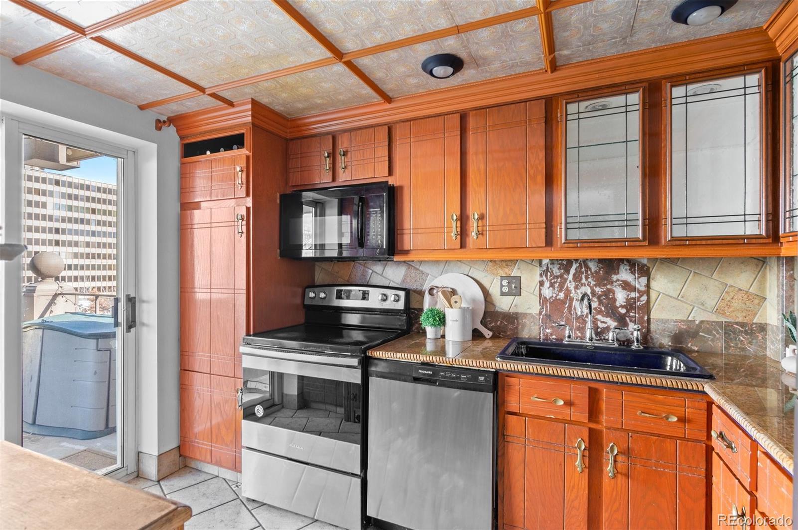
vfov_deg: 70.3
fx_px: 376
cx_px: 399
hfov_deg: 93.3
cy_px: 265
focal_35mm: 17
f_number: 8
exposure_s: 1
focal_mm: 17
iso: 400
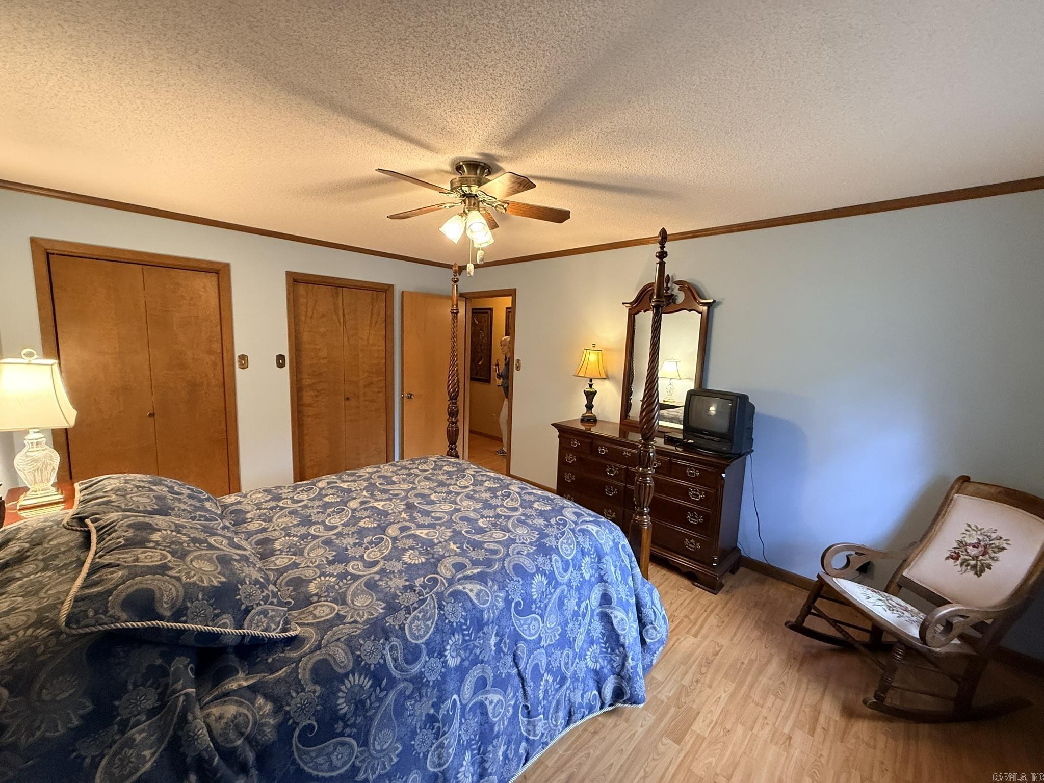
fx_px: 422
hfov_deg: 102.1
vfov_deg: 85.7
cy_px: 392
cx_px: 522
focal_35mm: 14
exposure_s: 1/60
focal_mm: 2.22
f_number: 2.2
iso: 500
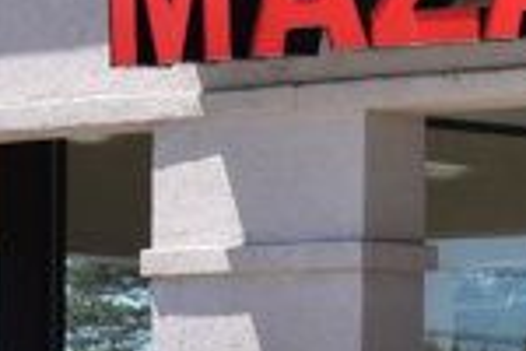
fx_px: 5990
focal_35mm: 410
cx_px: 803
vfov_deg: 3.3
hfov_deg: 5.0
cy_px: 555
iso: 400
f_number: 11
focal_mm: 40
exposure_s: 1/500
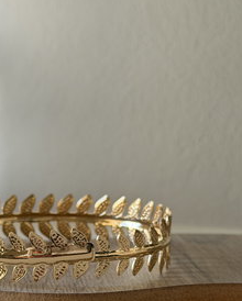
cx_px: 59
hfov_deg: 16.8
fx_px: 813
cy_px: 244
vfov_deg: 20.7
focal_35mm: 91
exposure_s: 1/64
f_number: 1.78
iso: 100
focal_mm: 6.76
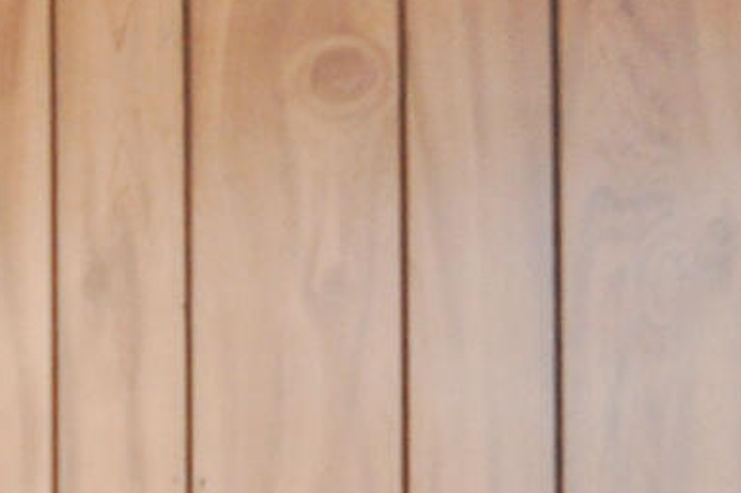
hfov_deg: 8.9
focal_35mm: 116
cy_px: 820
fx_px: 2386
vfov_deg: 11.2
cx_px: -2036
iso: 640
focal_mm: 10
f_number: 4
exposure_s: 1/60
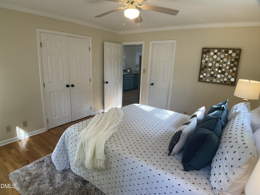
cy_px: 98
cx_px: 130
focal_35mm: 29
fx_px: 218
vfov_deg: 48.2
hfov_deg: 61.7
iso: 40
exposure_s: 1/60
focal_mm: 3
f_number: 1.8
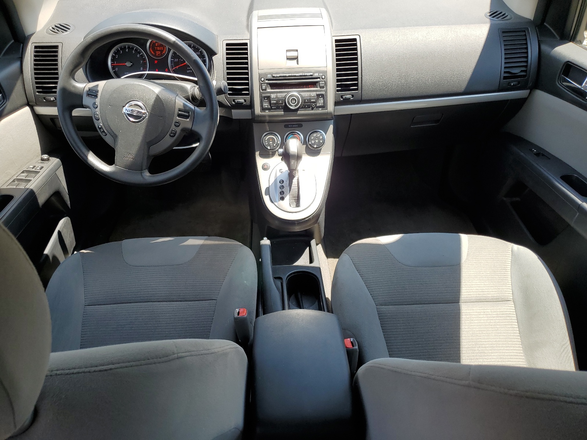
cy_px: 220
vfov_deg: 53.1
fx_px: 441
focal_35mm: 26
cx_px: 294
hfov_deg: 67.3
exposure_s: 1/500
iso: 50
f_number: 1.5
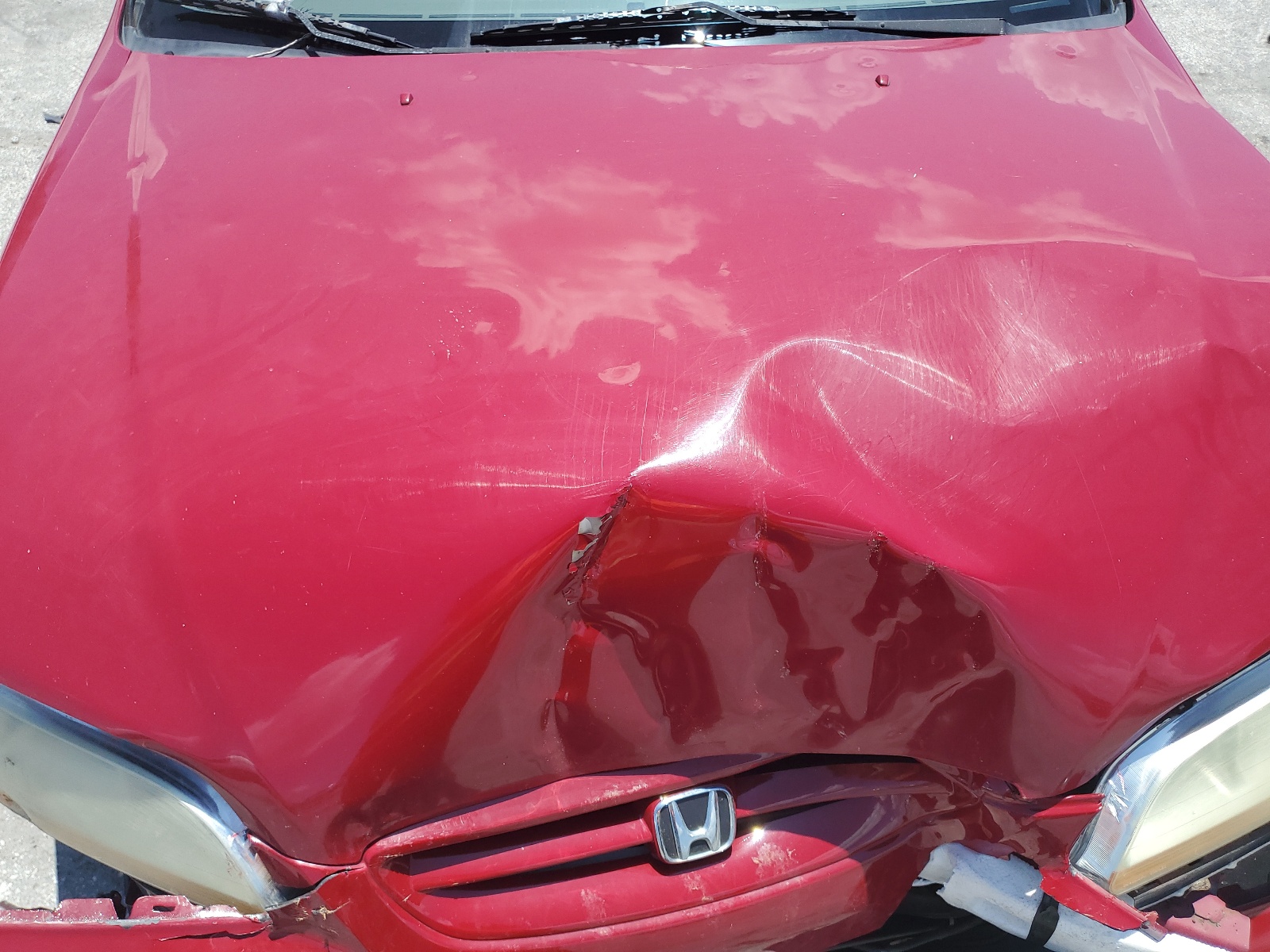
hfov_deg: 67.3
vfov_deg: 53.1
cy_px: 476
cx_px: 635
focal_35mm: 26
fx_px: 954
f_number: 1.5
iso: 50
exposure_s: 1/2500
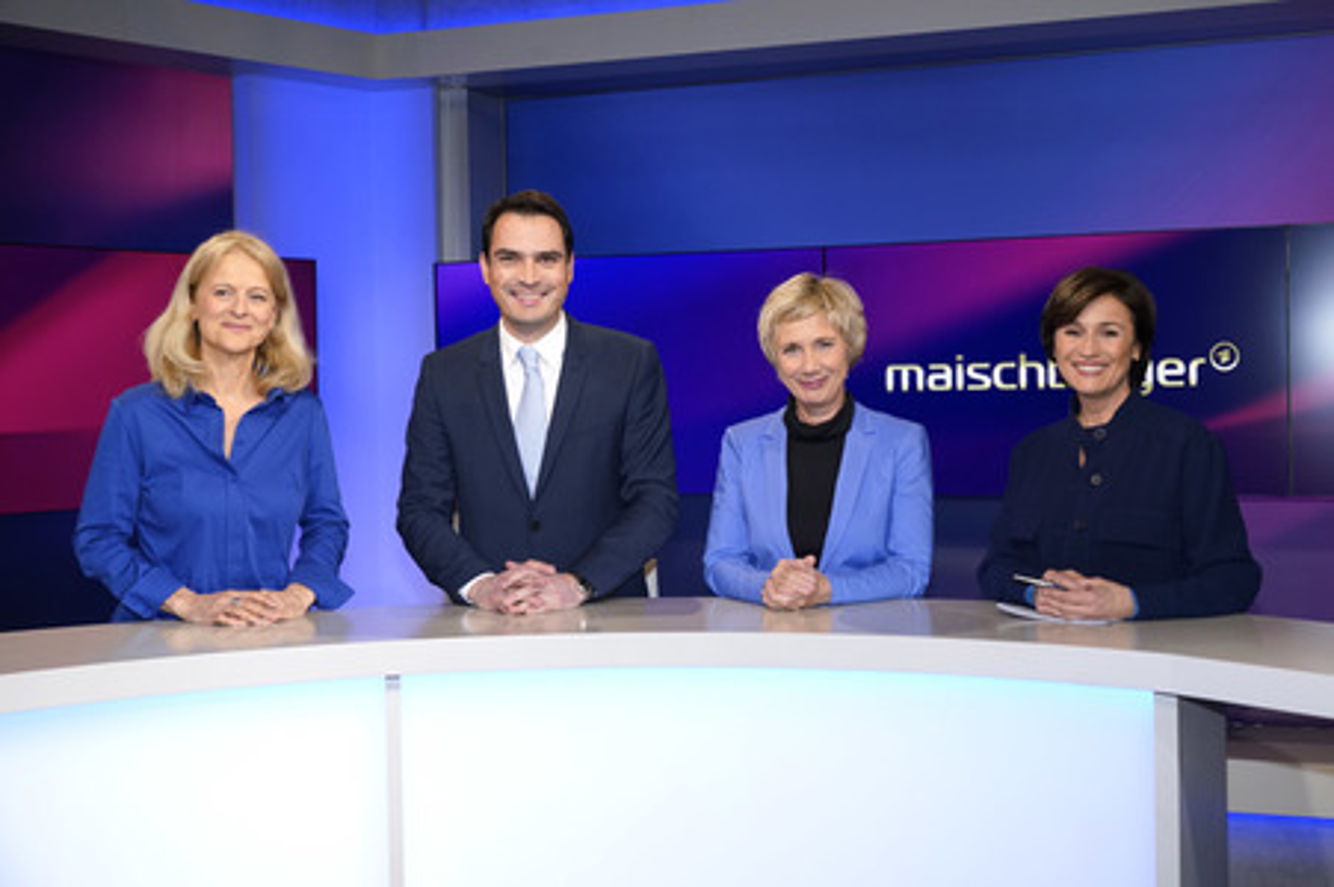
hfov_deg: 44.5
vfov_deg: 30.5
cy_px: 444
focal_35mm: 44
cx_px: 667
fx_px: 1629
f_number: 5
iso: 1600
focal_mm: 44
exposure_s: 1/125
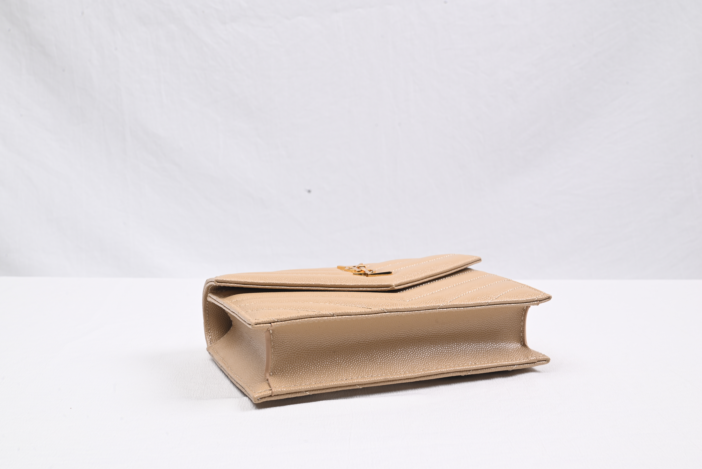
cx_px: 351
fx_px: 780
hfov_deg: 48.4
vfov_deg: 33.4
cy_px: 234
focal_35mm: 40
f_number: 16
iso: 100
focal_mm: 40
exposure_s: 1/2
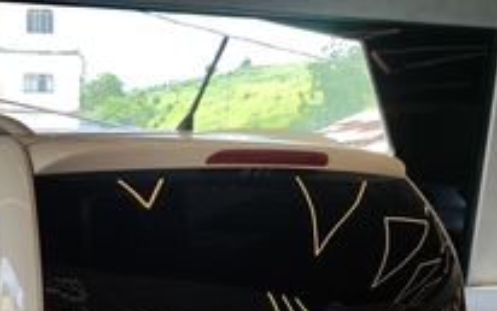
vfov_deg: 20.2
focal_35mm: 58
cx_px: 84
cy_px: 424
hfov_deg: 33.8
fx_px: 786
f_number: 1.89
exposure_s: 1/124
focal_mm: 5.89
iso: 50
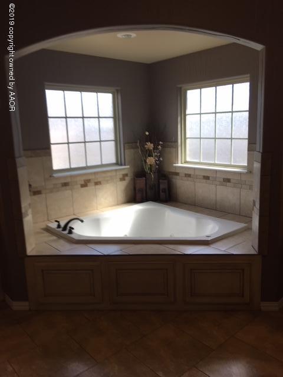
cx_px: 142
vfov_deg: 61.7
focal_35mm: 29
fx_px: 316
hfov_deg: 48.2
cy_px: 188
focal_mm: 4.15
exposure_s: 1/120
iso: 32
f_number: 2.2
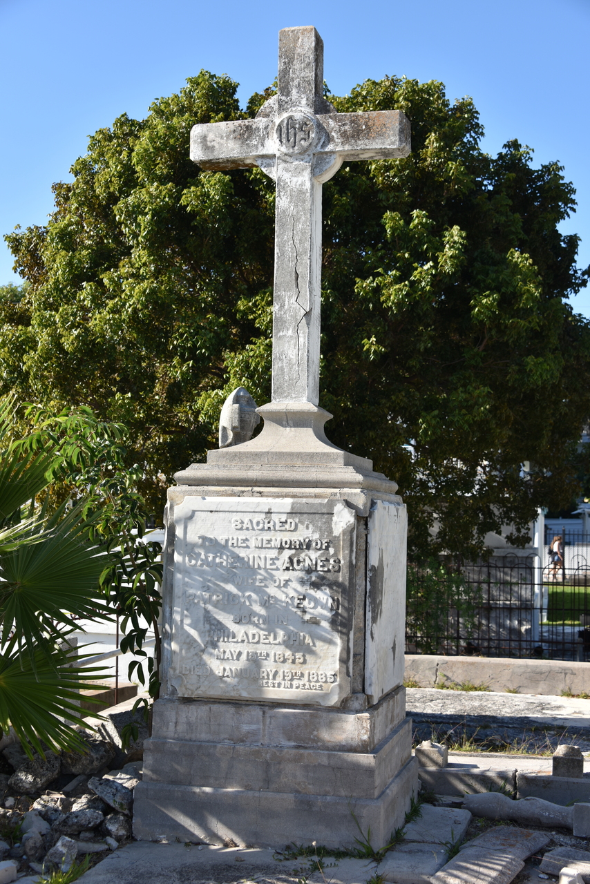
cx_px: 295
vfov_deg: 41.1
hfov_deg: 28.1
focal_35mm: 48
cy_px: 442
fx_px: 1179
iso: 100
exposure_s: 1/250
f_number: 8
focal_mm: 48
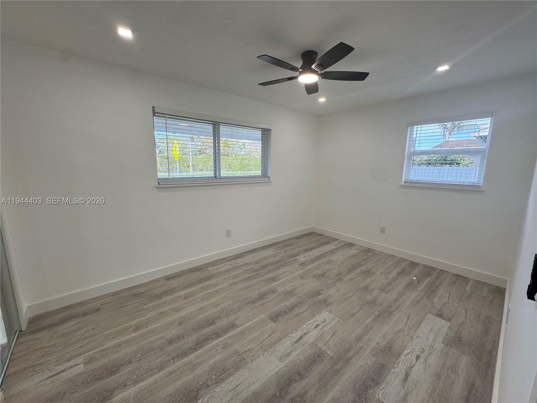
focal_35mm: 14
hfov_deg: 102.1
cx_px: 268
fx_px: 217
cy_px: 202
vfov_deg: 85.7
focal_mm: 2.22
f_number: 2.2
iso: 50
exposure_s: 1/99
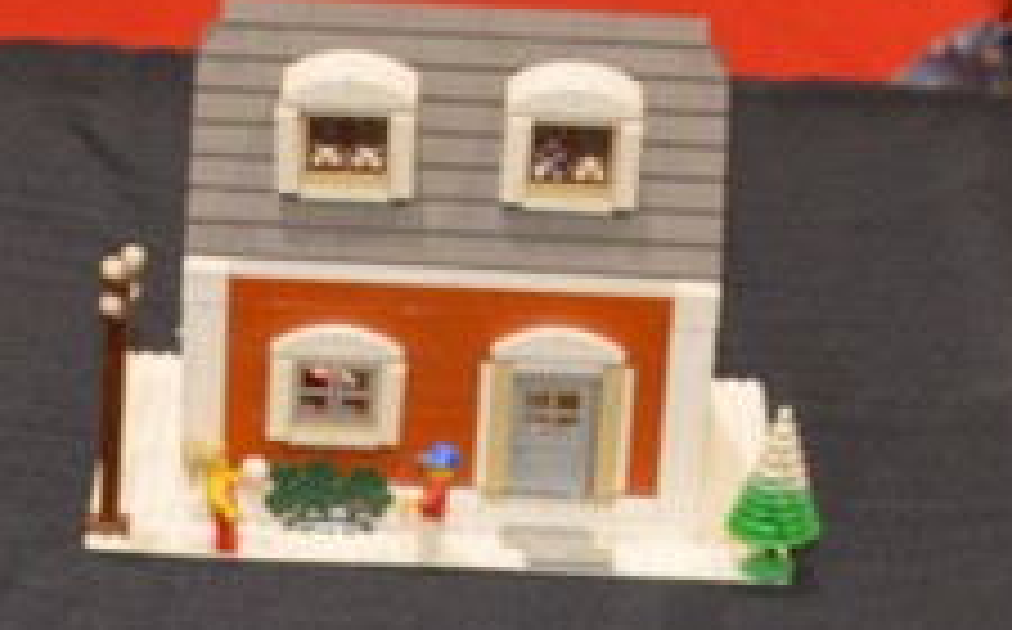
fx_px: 4490
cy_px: 1210
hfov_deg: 12.8
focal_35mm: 163
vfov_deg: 7.7
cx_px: 225
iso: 2000
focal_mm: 24
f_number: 4
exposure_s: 1/60
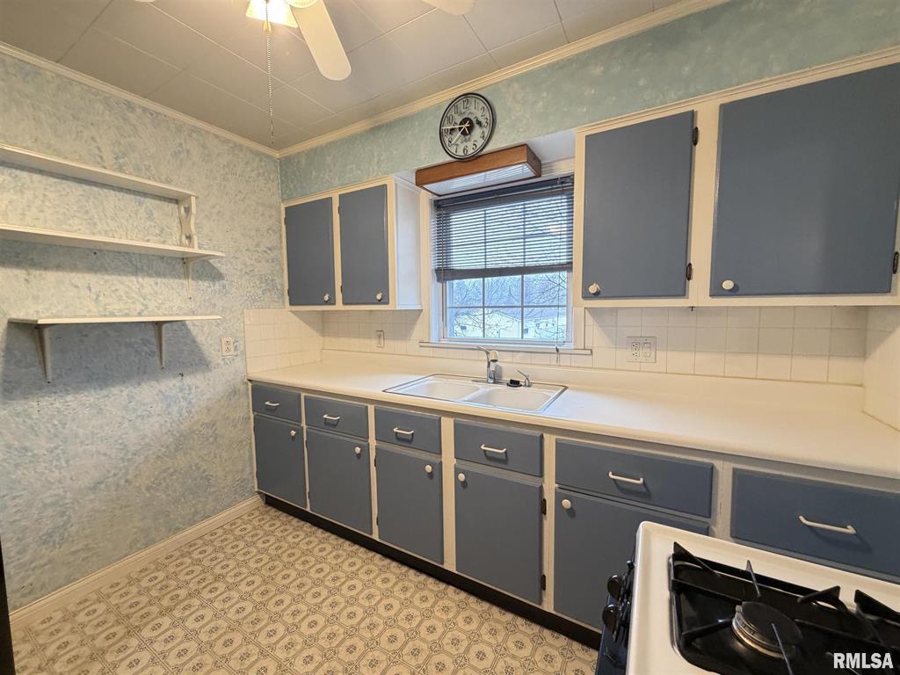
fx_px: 364
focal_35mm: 14
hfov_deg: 102.1
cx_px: 450
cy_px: 338
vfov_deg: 85.7
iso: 320
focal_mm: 2.22
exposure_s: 1/60
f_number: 2.2
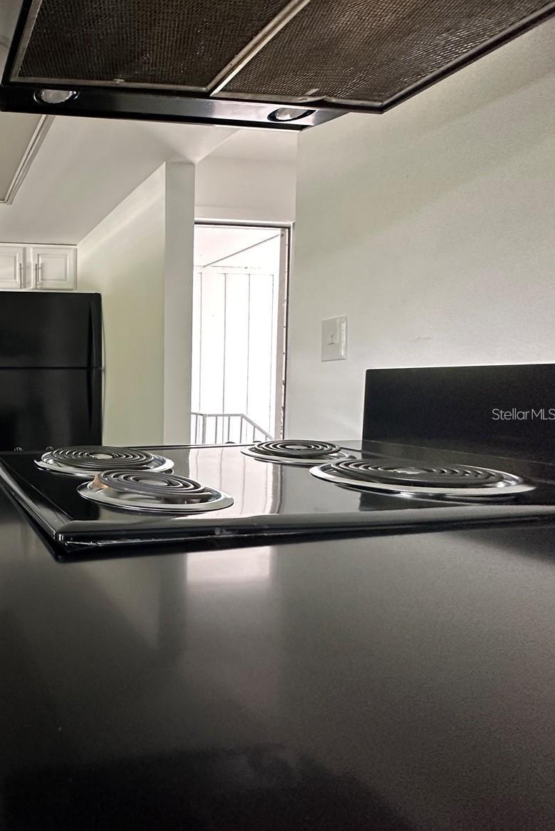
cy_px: 414
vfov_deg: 84.0
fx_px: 462
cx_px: -12
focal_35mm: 20
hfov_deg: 49.3
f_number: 2.2
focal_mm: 2.22
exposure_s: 1/64
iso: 320
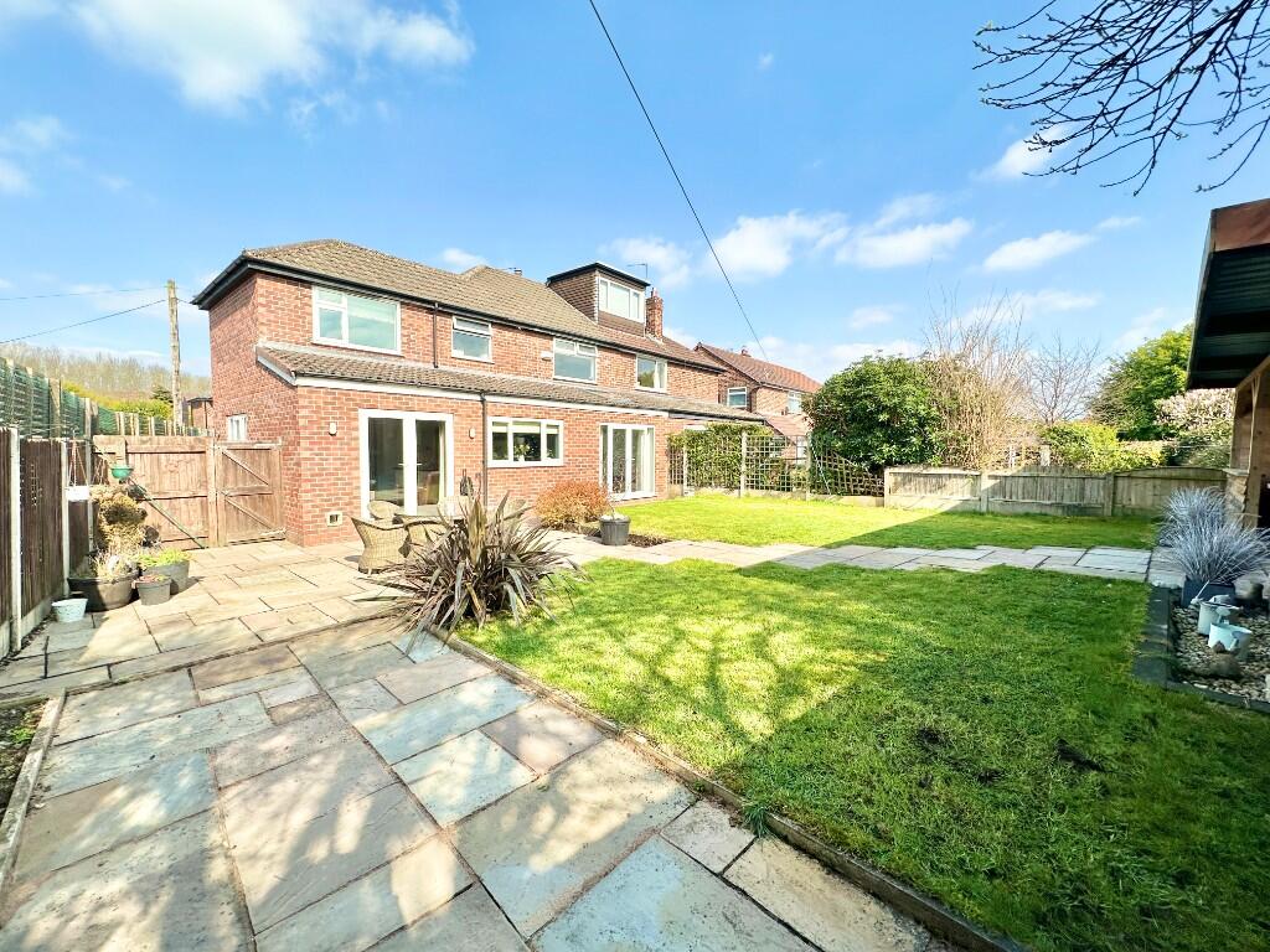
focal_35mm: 14
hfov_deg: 102.1
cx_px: 635
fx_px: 514
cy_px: 476
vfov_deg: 85.7
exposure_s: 1/1595
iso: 40
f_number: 2.2
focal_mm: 2.22
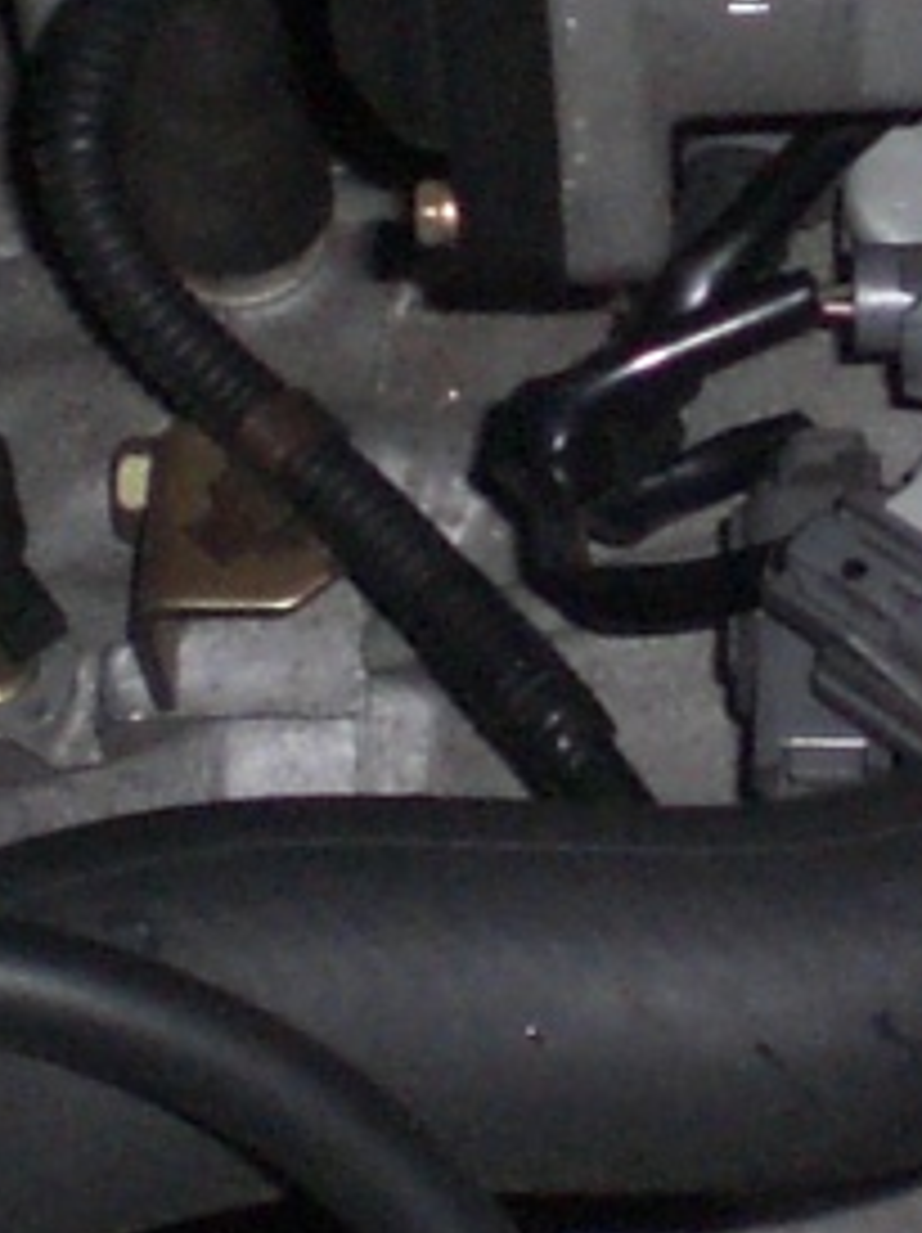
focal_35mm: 222
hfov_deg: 6.6
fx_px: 7896
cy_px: -72
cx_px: 1277
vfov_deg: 8.9
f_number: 3.1
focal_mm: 6.3
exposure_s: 1/60
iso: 200
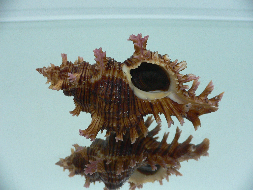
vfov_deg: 40.7
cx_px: 126
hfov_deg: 52.6
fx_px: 256
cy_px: 95
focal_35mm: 35
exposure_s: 1/60
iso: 150
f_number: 2.8
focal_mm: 4.6
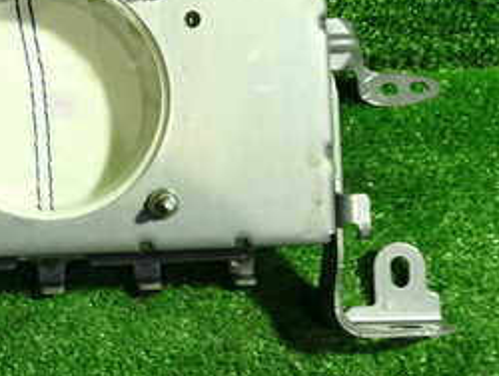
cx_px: 48
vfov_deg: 20.4
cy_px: 132
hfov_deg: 26.1
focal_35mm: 72
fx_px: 1039
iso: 200
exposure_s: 1/30
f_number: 2.3
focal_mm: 5.4
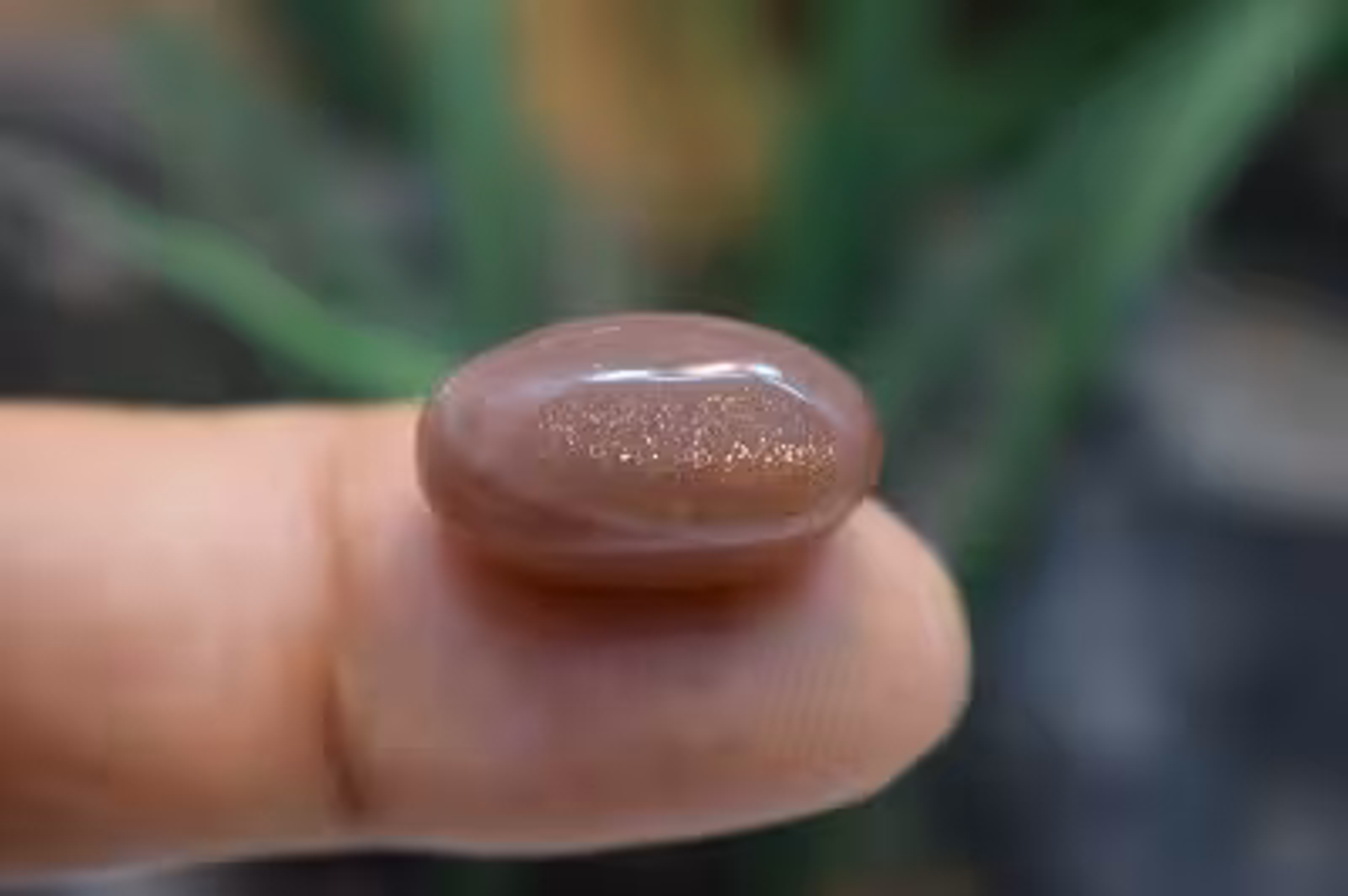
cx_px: 674
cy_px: 448
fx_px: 3087
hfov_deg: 24.6
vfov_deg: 16.5
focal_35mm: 82
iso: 400
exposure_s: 1/100
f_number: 5.6
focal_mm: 55
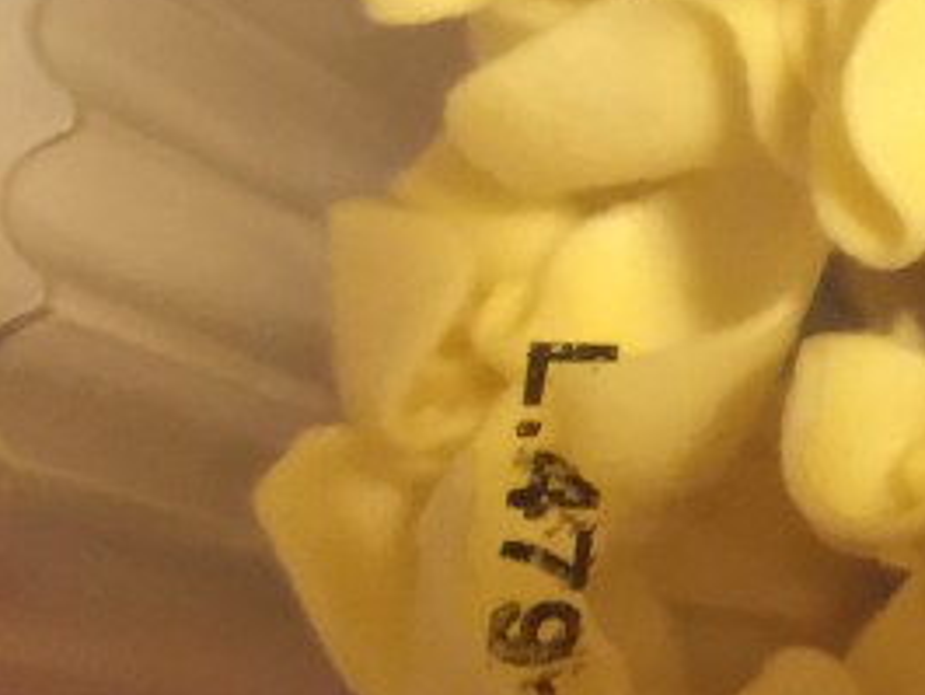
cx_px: 1784
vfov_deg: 13.0
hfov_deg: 14.8
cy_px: -24
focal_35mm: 112
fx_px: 2994
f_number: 2.2
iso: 64
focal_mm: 4.15
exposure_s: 1/4
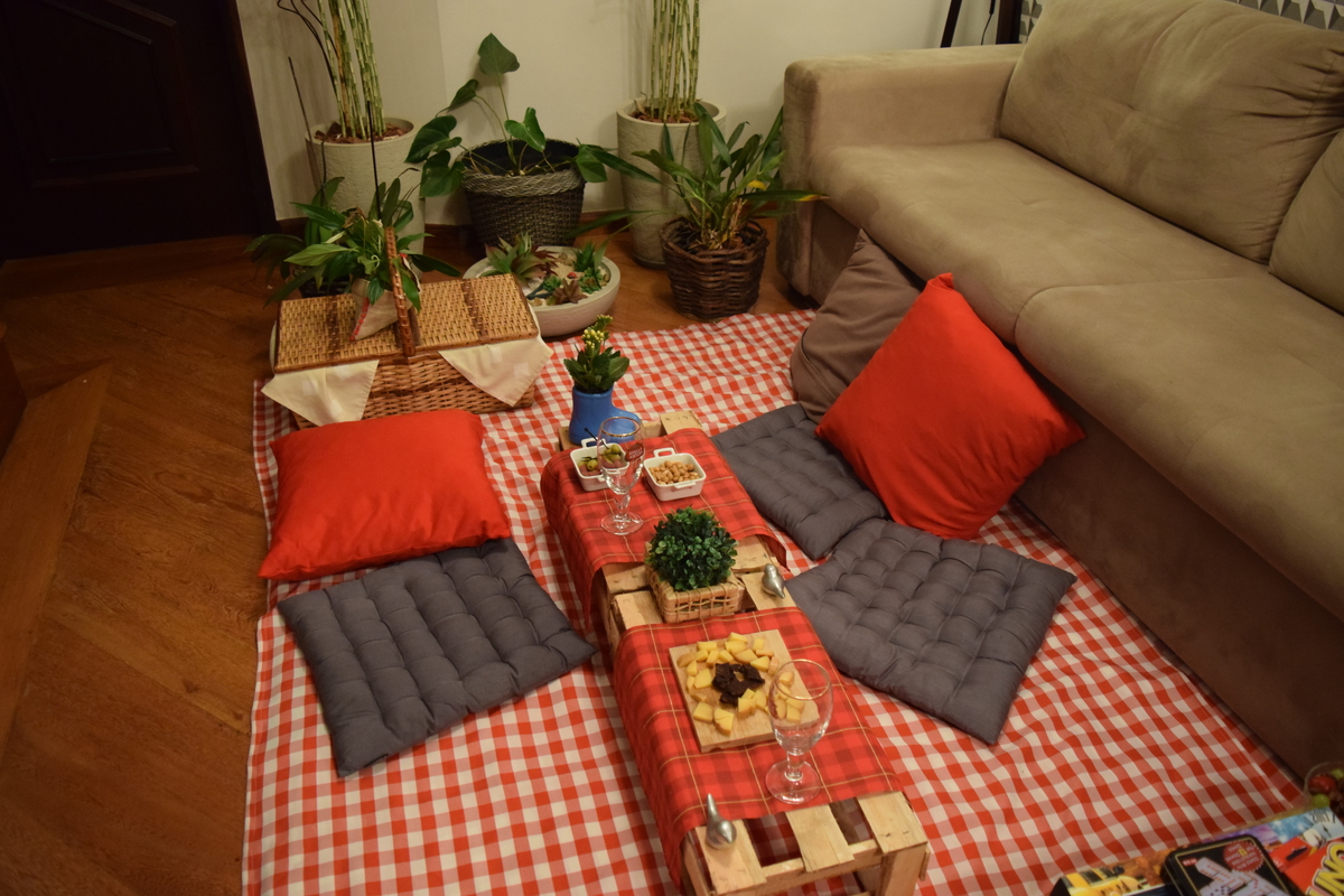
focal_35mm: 27
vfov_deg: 47.9
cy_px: 448
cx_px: 672
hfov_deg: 67.4
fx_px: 1008
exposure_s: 1/60
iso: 2000
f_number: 3.5
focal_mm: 18
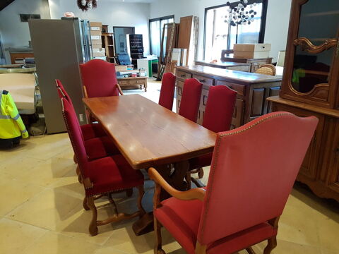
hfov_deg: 67.3
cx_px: 170
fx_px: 255
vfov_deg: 53.1
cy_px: 127
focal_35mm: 26
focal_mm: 4.2
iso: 160
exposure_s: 1/50
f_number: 1.7
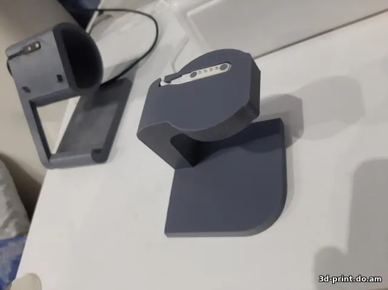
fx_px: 291
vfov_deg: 53.0
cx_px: 194
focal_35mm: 26
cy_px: 145
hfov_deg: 67.3
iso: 500
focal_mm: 3.93
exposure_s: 1/25
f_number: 1.7
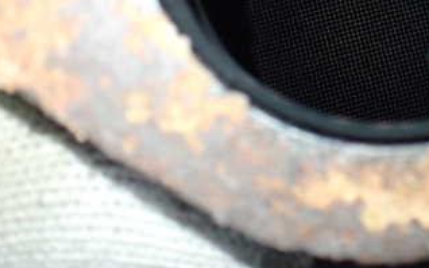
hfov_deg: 32.5
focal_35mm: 60
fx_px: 702
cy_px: -20
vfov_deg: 20.7
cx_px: 376
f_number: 2.3
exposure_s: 1/50
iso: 800
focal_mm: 5.4
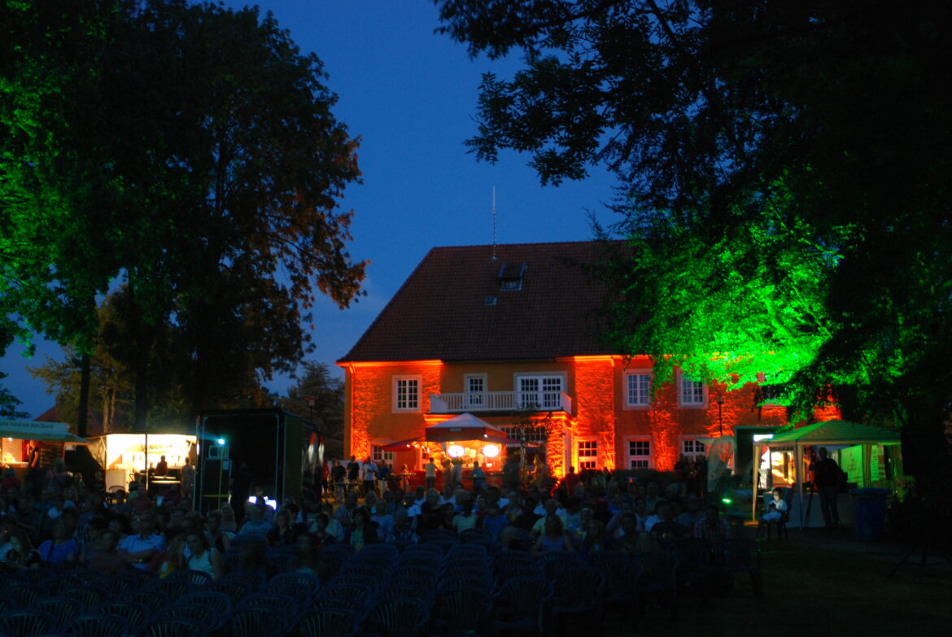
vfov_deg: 25.8
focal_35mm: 52
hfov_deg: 37.8
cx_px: 476
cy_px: 318
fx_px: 1390
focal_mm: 35
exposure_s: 1.3
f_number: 4.5
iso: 400
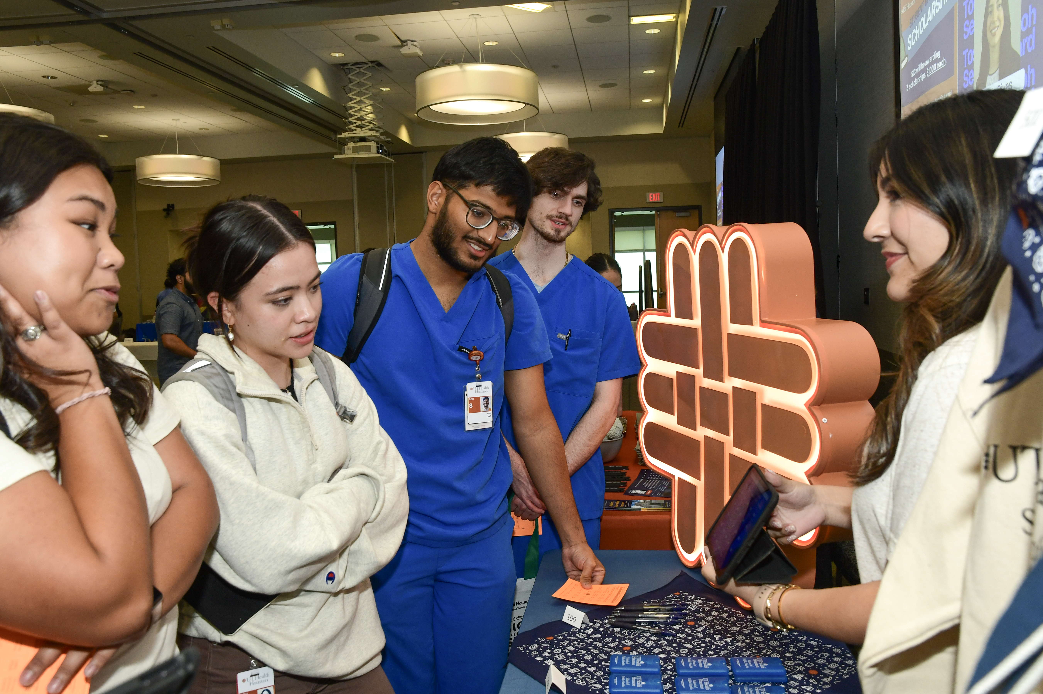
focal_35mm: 28
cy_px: 347
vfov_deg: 46.4
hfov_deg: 65.5
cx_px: 522
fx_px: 811
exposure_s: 1/100
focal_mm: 19
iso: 800
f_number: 5.6
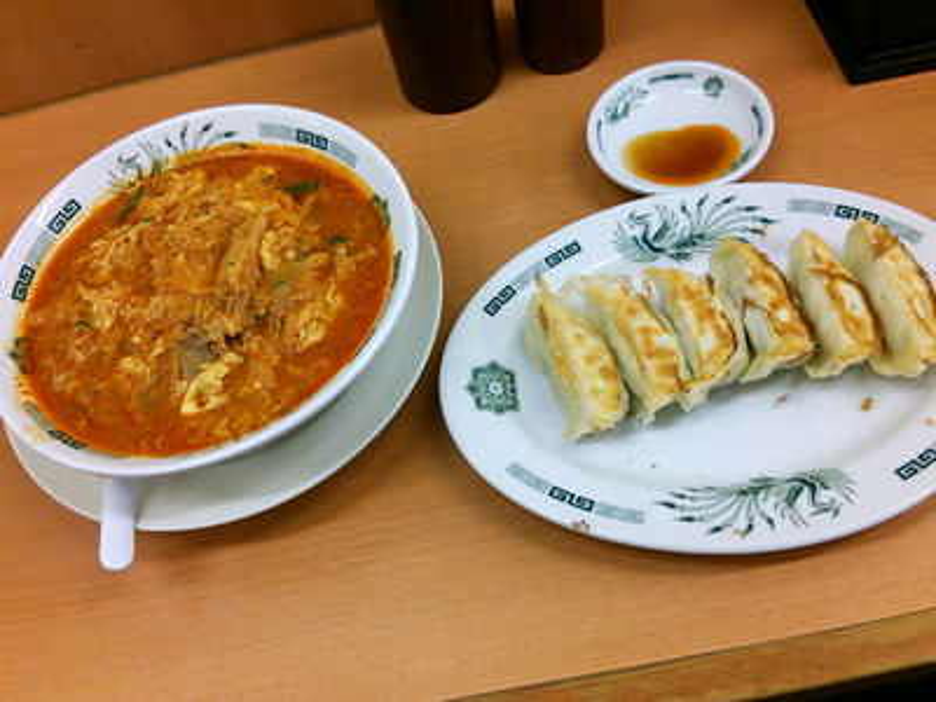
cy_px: 351
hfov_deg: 60.0
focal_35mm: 30
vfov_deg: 46.8
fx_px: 811
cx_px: 468
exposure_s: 1/59
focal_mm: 4.06
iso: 50
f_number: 1.94
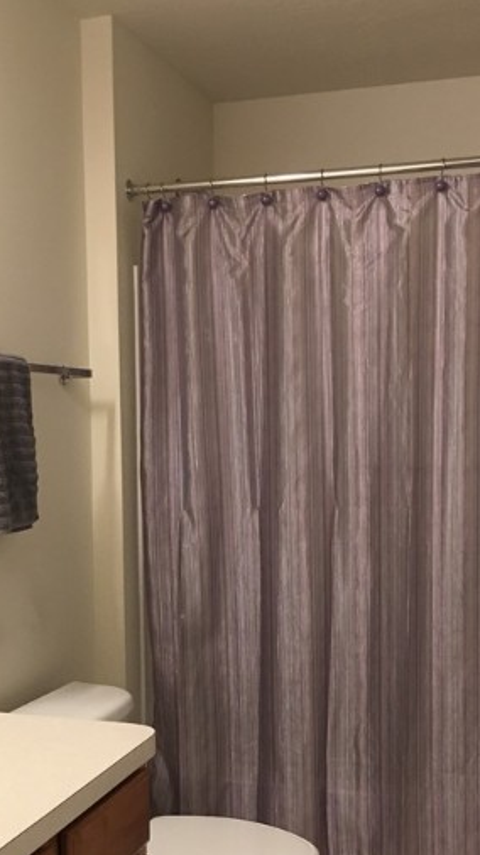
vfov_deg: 42.5
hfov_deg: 24.8
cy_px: 551
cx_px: 196
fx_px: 1088
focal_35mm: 48
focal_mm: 4.15
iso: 64
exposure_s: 1/15
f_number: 2.2
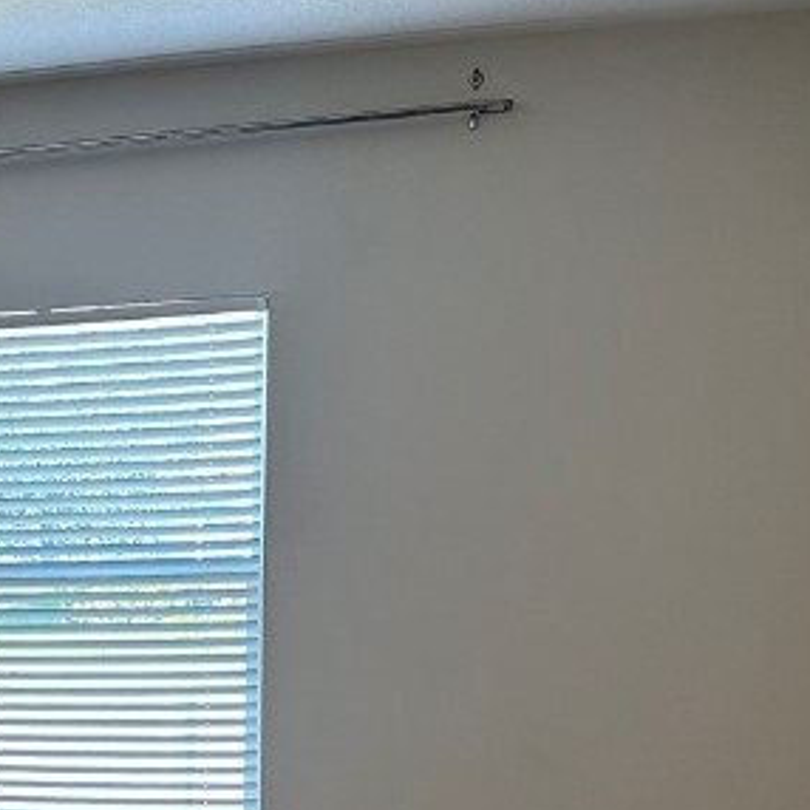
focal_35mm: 76
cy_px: 736
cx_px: -334
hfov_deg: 20.2
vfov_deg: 22.2
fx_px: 2012
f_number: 1.78
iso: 160
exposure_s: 1/120
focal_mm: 6.86
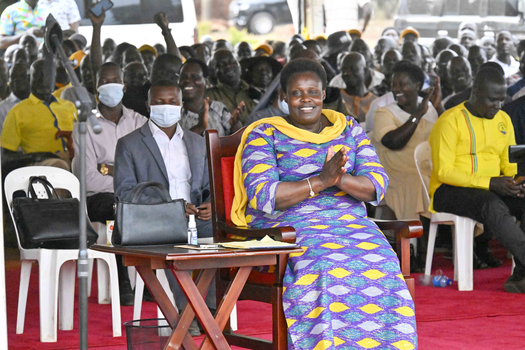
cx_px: 262
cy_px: 175
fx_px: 2916
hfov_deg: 10.3
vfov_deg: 6.9
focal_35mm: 200
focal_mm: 200
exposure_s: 1/2500
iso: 14400
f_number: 8
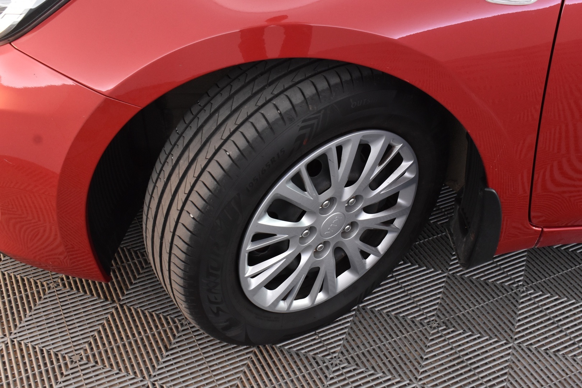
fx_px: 727
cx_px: 291
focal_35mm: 45
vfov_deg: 29.9
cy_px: 194
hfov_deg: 43.6
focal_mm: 30
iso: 1250
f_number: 9
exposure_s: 1/13
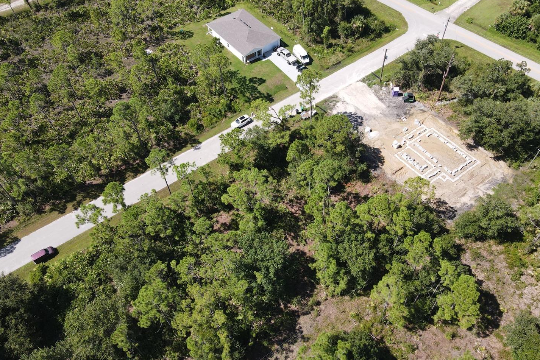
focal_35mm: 28
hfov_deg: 65.5
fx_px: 420
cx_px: 271
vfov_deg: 46.4
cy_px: 167
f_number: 2.8
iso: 100
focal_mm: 4.5
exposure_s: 1/400
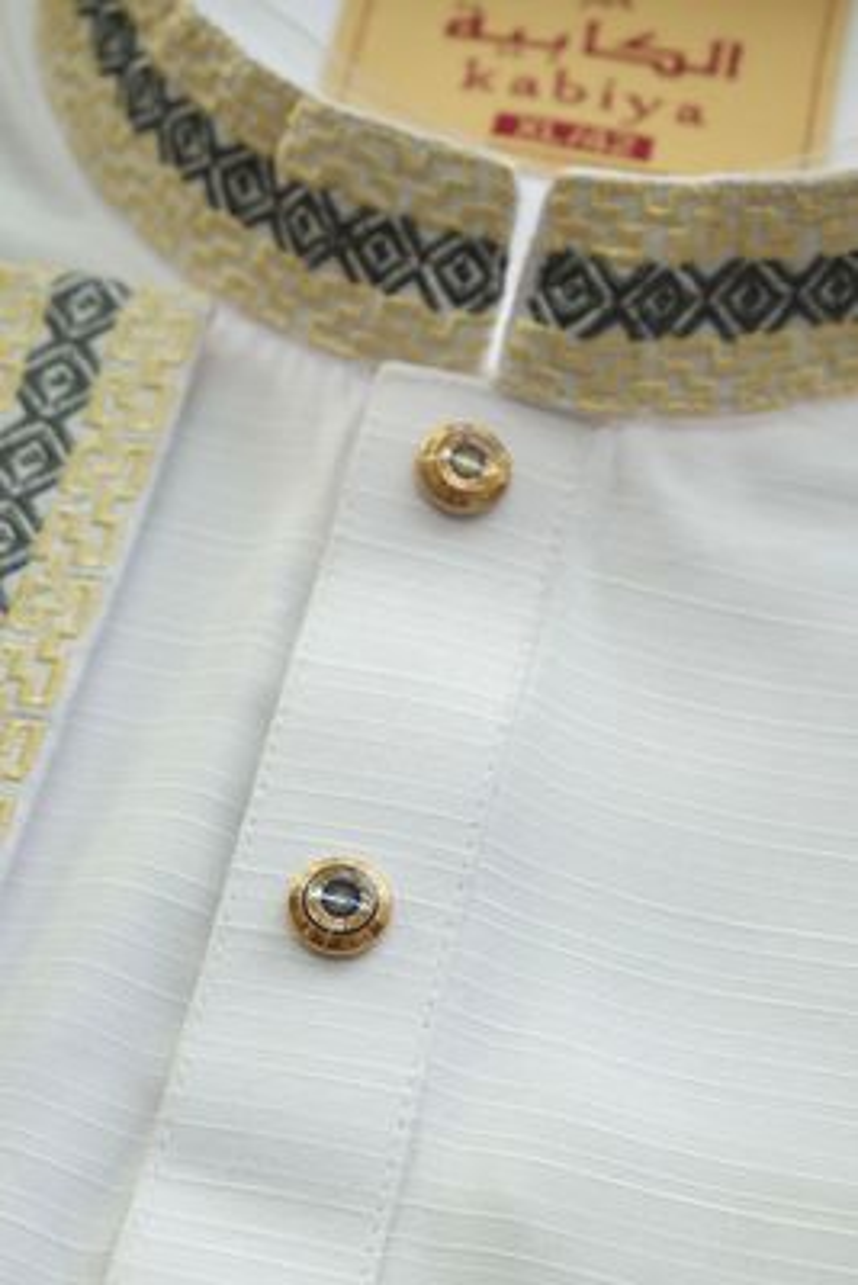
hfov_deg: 16.5
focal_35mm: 83
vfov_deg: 24.5
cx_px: 429
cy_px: 642
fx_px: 2964
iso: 1000
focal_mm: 55
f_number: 8
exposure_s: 1/105
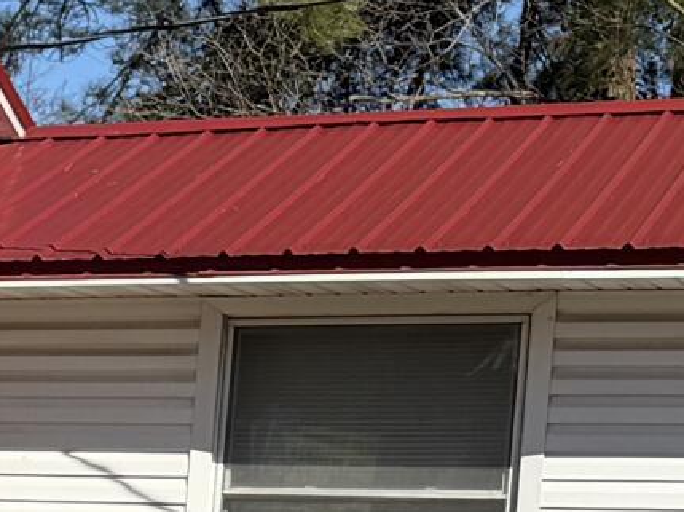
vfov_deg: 8.5
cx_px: -684
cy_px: 924
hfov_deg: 10.8
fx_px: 3317
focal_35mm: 168
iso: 80
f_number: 1.78
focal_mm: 6.76
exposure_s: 1/5714
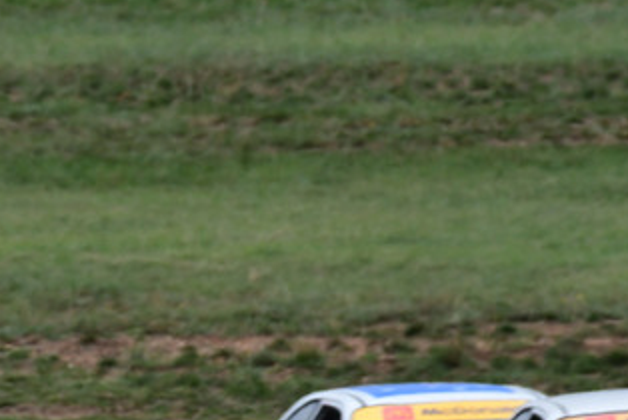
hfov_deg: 1.1
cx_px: 32
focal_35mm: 1911
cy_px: 524
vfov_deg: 0.7
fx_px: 33366
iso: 640
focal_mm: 500
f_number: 13
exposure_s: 1/640
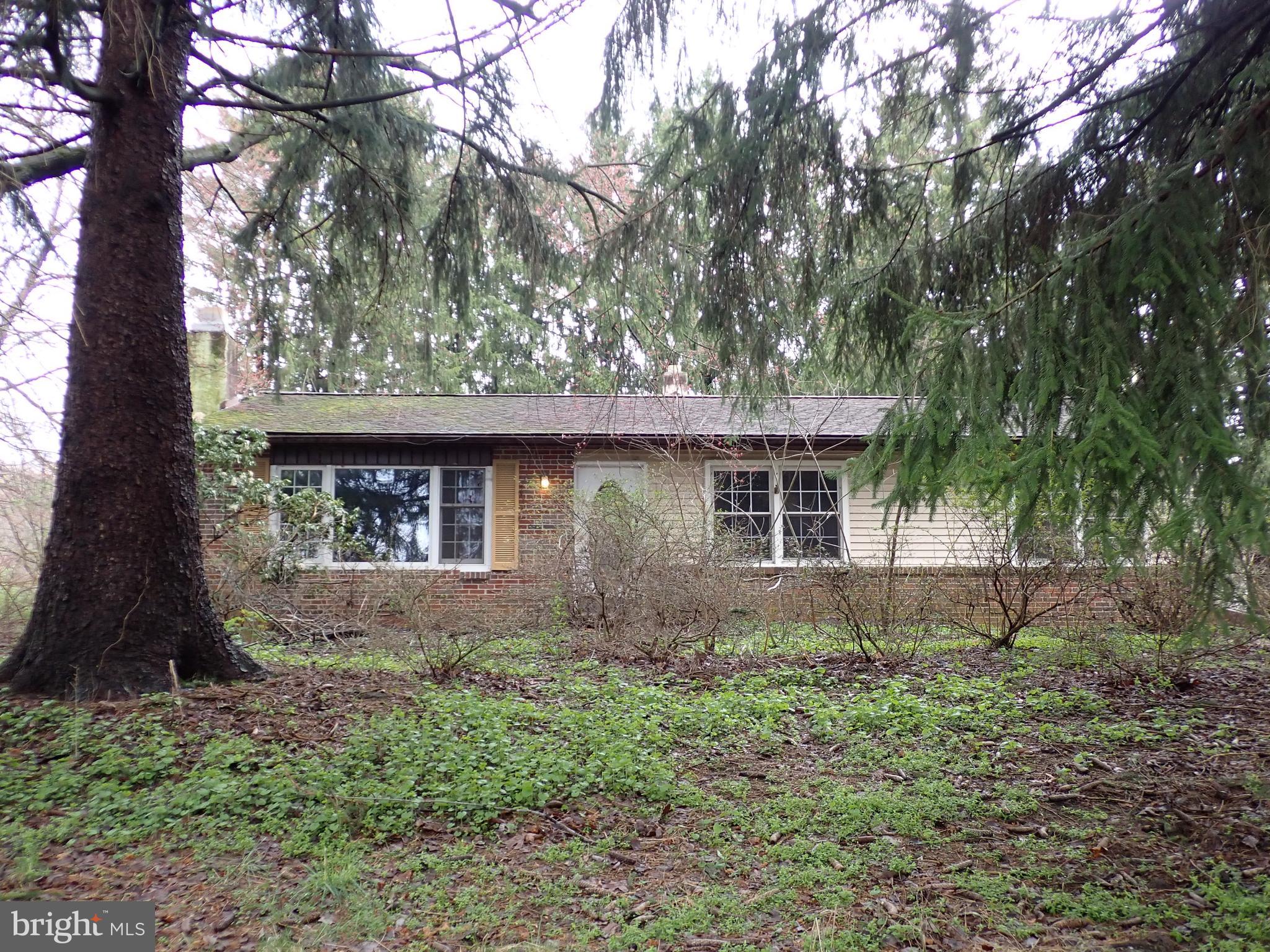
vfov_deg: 44.2
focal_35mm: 32
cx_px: 635
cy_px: 476
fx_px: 1174
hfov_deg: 56.8
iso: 200
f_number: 2.4
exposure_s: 1/100
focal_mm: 5.79
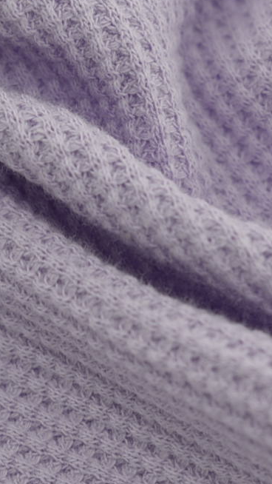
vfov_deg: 8.9
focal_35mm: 241
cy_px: 104
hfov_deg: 5.0
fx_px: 3089
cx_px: 67
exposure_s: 1/125
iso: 100
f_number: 3.5
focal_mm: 50
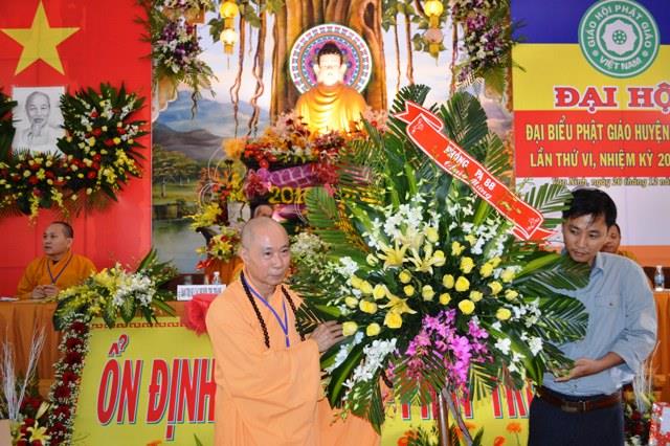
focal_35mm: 39
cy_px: 223
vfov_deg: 34.2
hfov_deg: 49.6
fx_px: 725
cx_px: 335
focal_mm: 26
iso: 720
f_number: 4.2
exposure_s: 1/60
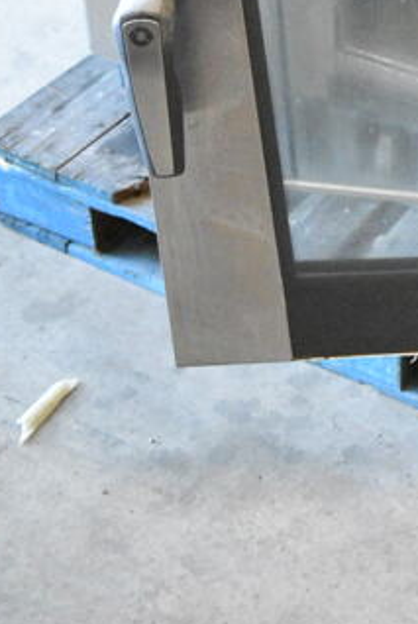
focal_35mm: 86
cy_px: -180
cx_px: 575
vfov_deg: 21.4
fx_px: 1493
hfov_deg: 15.1
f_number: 4
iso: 6400
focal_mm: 20
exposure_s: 1/160
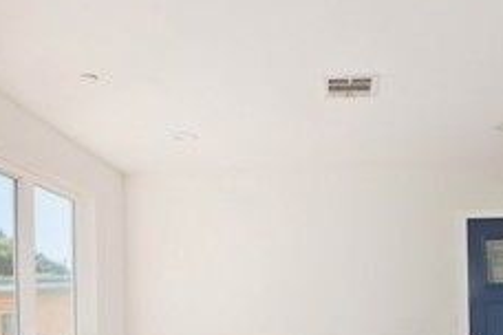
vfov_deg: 28.6
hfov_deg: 43.3
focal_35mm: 45
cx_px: 307
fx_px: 629
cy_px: 310
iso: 400
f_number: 6.3
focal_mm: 16
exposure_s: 1/800
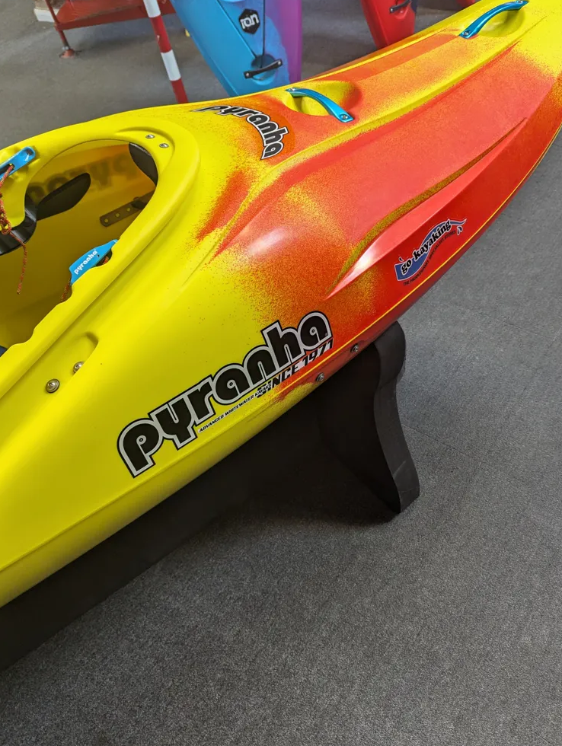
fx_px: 561
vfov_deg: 67.2
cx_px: 300
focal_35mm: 26
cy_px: 368
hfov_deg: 53.1
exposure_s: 1/100
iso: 142
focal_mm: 6.81
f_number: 1.85
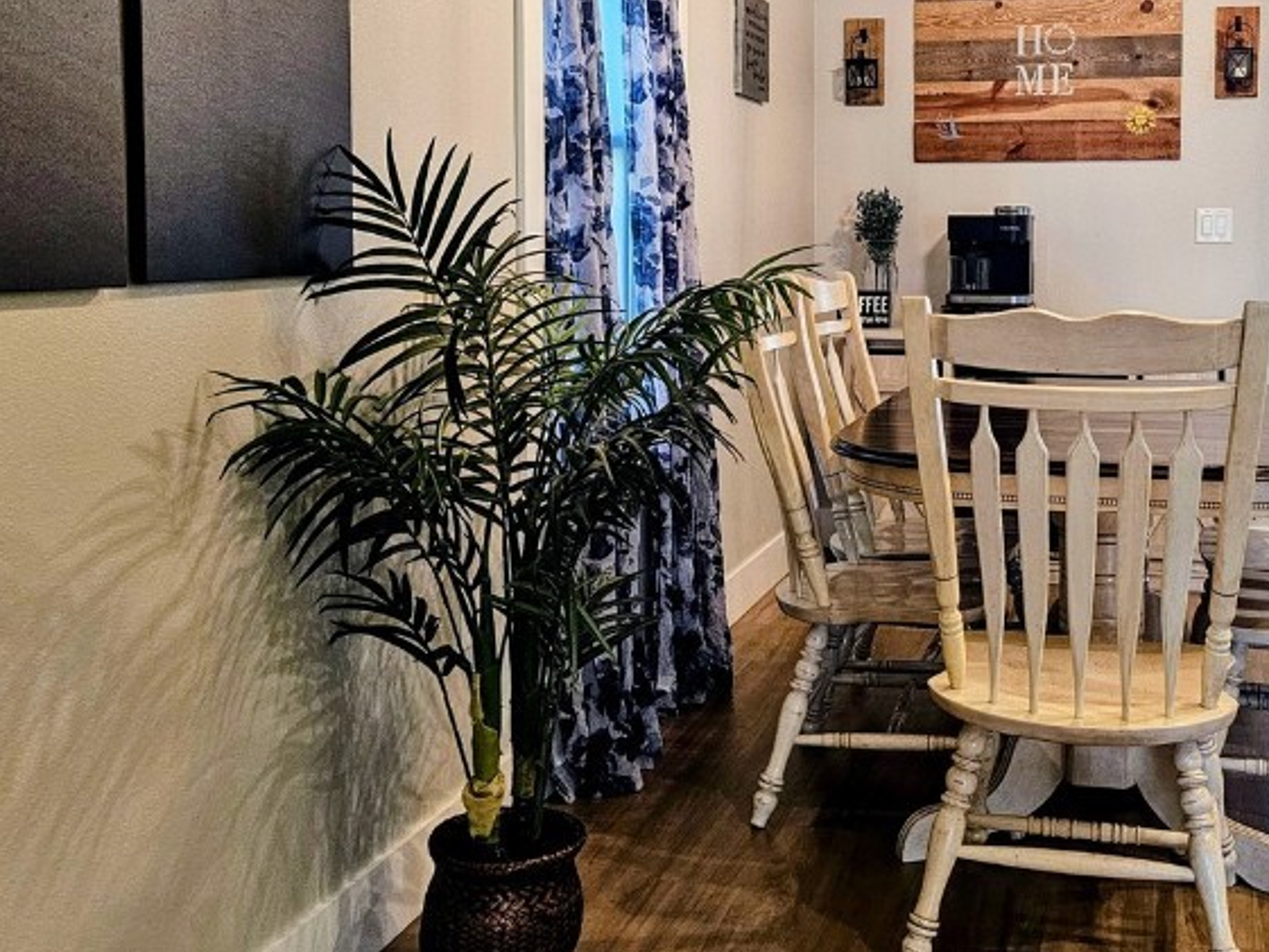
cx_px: 832
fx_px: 1540
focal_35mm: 42
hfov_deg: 44.2
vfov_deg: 34.0
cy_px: 314
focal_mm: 6.3
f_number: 1.7
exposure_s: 1/120
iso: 320
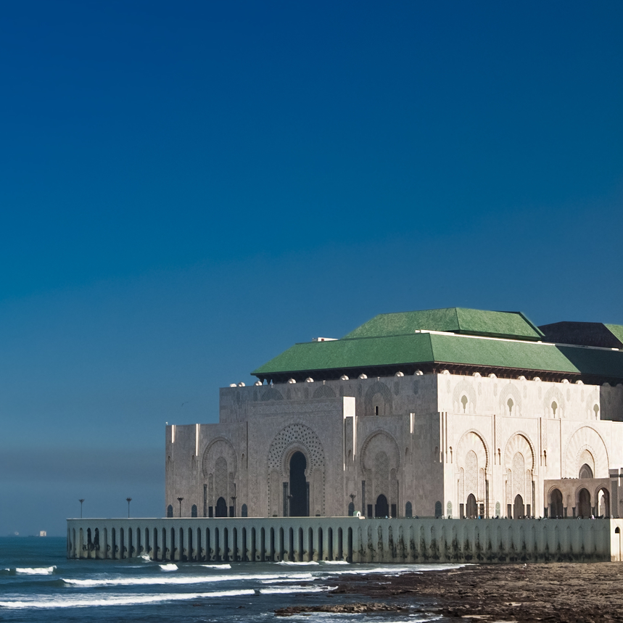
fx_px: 2179
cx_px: 282
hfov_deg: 16.3
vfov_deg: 16.2
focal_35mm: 107
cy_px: 217
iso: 200
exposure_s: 1/320
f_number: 8
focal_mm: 36
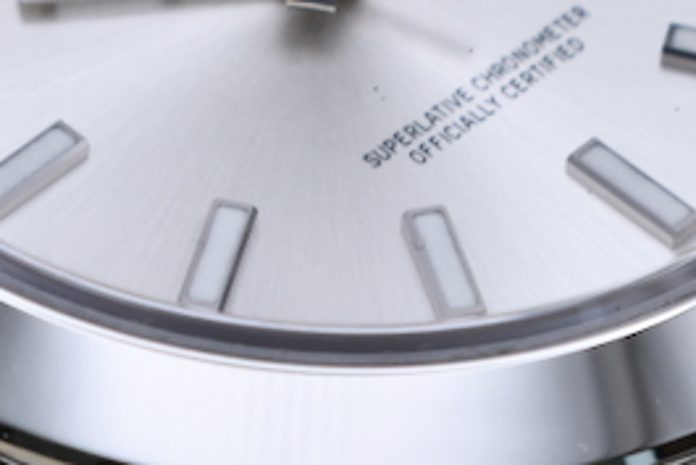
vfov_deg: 4.5
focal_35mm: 304
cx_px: 433
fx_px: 5880
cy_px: 746
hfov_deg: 6.8
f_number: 8
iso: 400
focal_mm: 42
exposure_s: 1/125
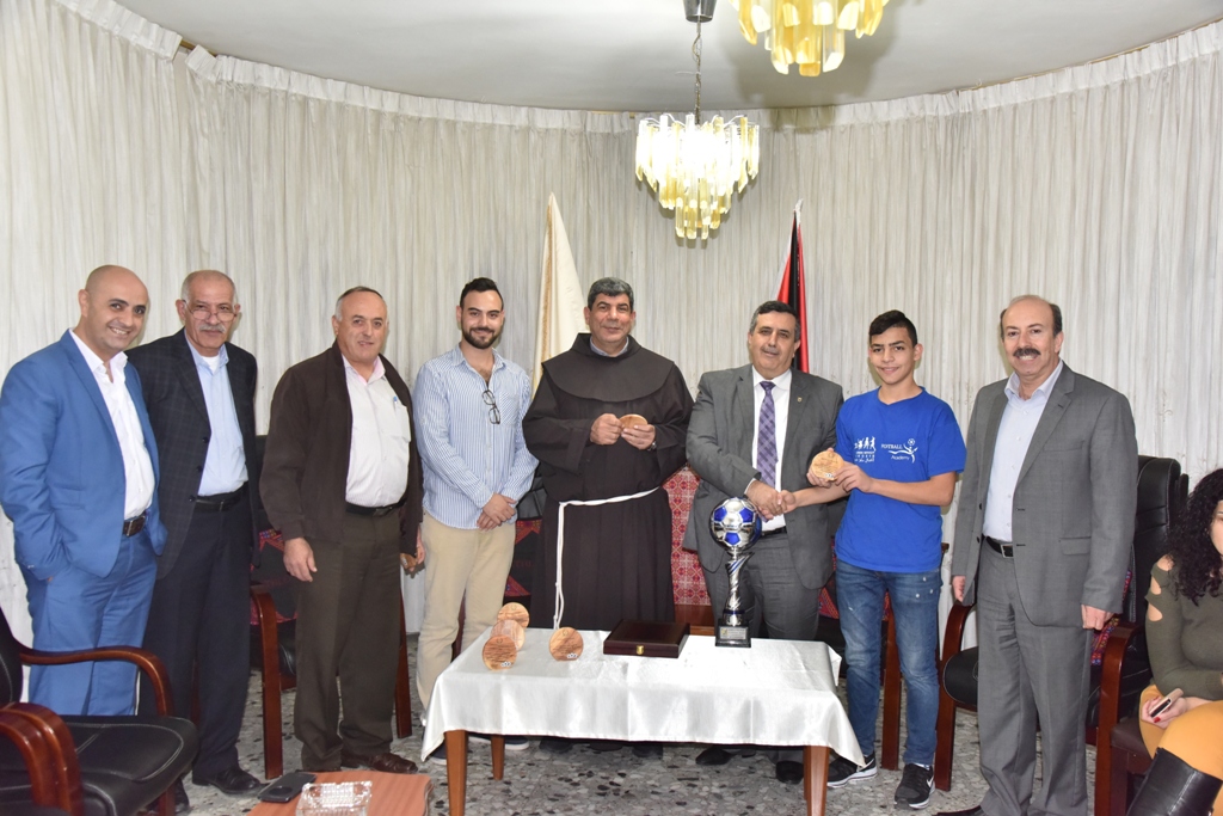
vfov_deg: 38.9
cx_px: 612
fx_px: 1155
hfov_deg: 55.8
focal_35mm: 34
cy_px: 408
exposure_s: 1/100
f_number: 6.3
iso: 2500
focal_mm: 34
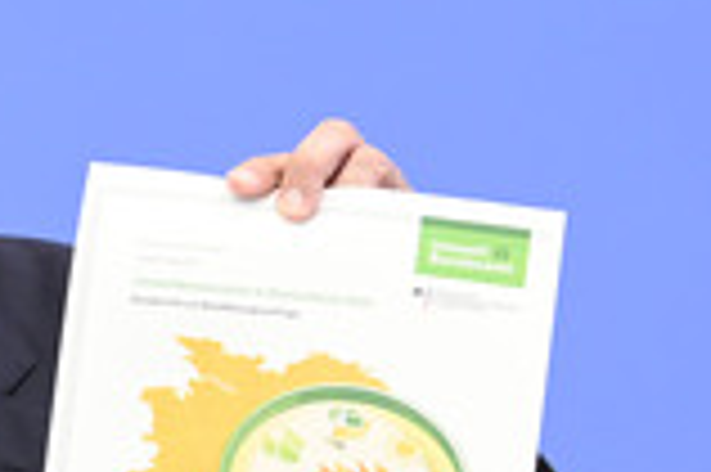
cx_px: -169
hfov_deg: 7.8
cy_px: 351
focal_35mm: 262
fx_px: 5169
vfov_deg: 5.2
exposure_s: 1/400
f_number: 5
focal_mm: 92
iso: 3200
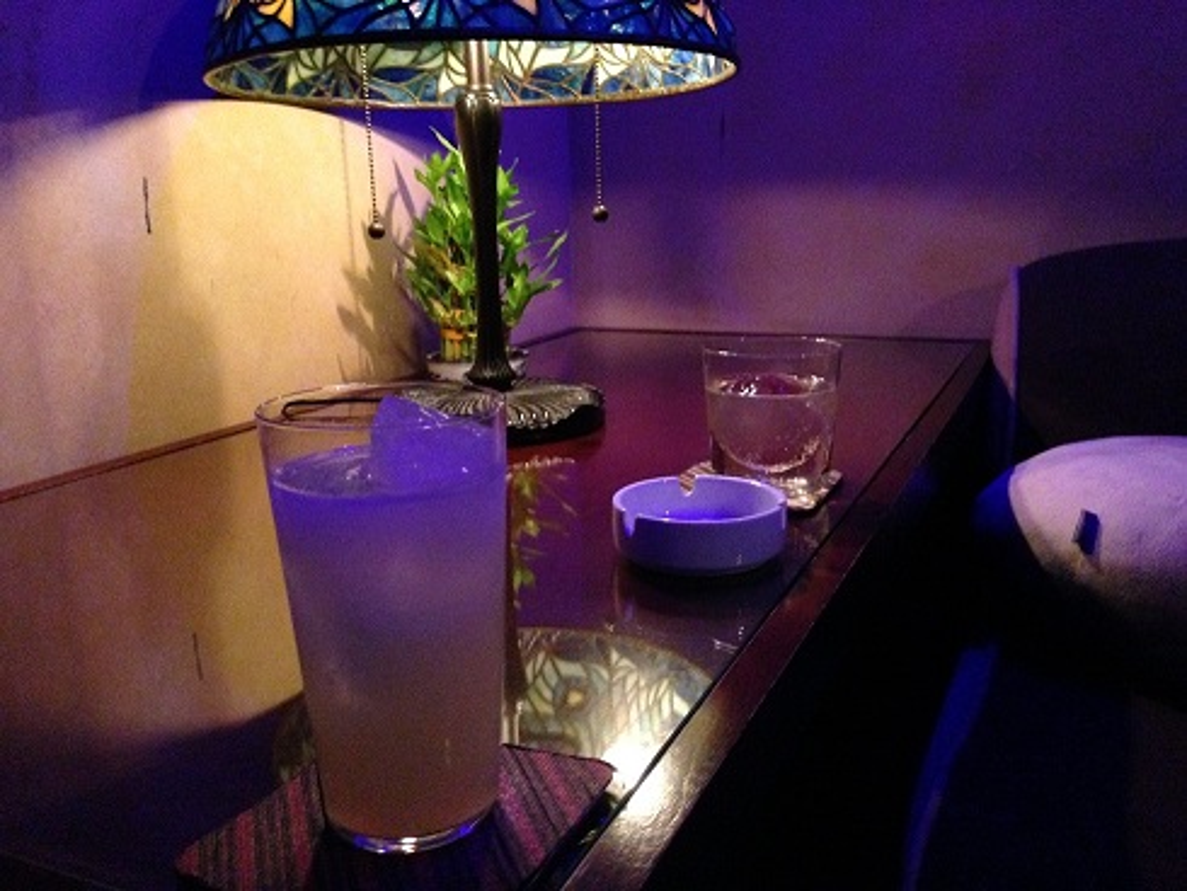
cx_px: 594
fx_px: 1132
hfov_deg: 55.3
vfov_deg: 43.0
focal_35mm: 33
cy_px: 446
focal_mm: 4.12
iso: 800
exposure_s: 1/15
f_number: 2.4
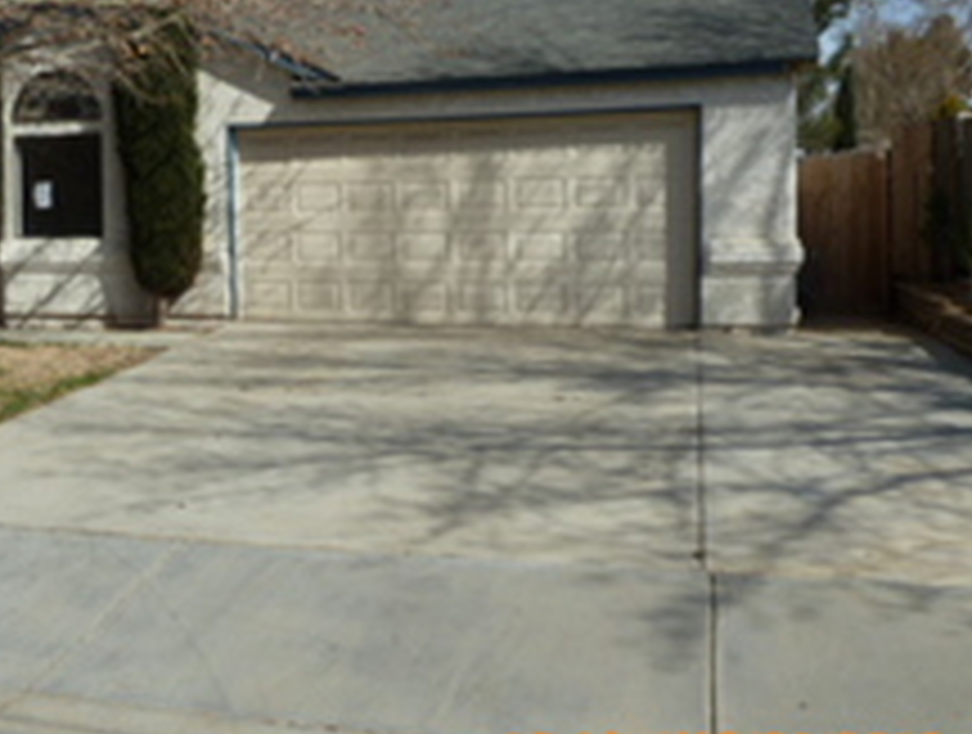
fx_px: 1126
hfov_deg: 45.3
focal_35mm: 40
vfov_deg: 35.9
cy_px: 284
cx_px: 261
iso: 80
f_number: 5.6
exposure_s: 1/400
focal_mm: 4.1
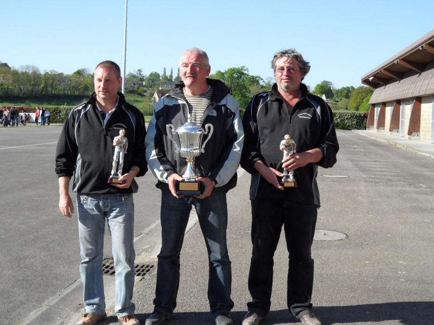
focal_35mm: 50
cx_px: 217
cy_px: 162
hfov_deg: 38.2
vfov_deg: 29.1
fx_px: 627
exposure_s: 1/350
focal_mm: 8.2
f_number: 3.8
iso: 80
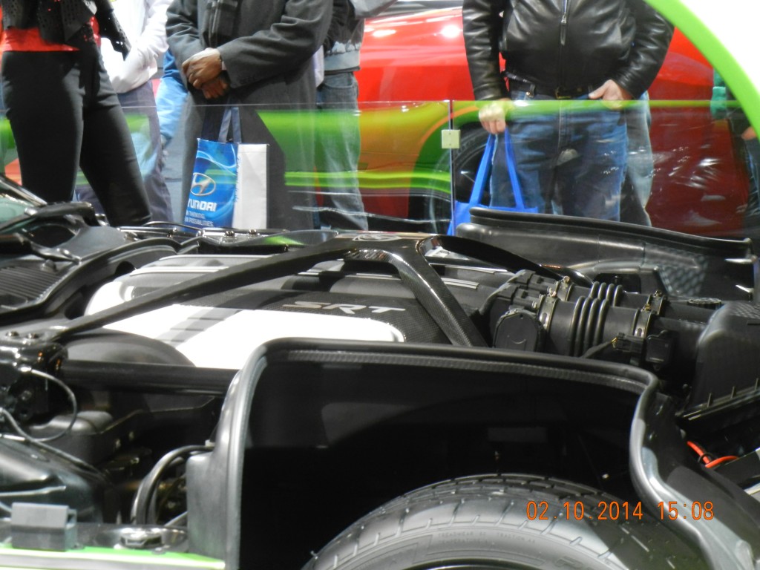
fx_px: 2920
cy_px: 285
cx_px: 380
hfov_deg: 14.8
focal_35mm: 133
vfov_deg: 11.1
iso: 200
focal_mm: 24
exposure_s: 1/8.9
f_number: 4.6
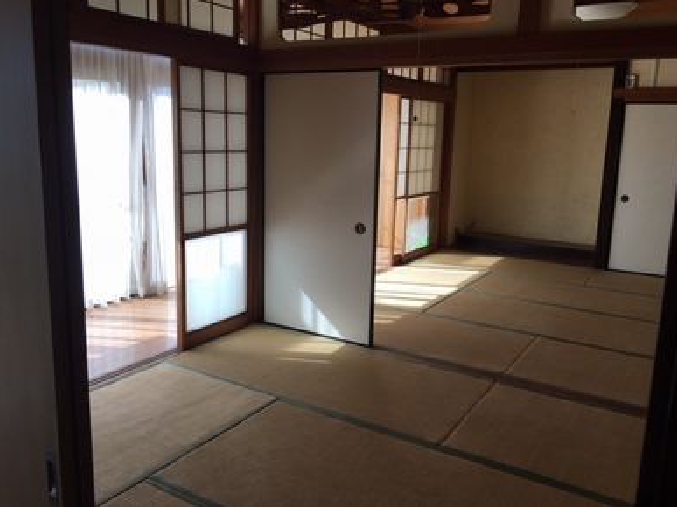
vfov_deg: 46.8
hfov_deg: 60.0
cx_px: 346
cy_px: 247
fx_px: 587
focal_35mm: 30
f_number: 2.2
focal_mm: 4.15
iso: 25
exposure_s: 1/129
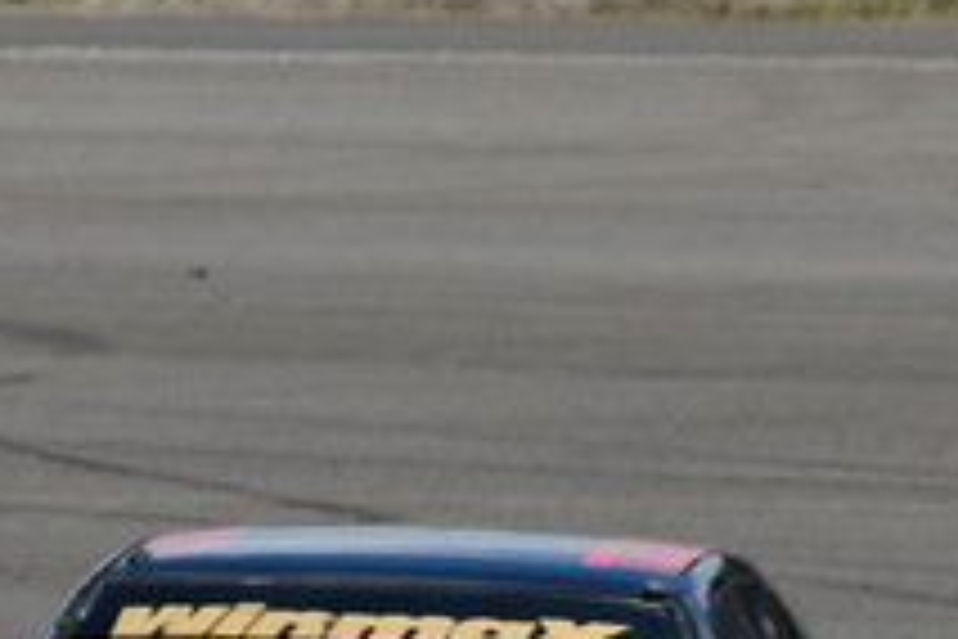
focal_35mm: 2313
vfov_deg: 0.6
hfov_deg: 0.9
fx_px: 61547
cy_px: 814
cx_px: 121
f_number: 10
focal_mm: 410
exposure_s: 1/640
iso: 200
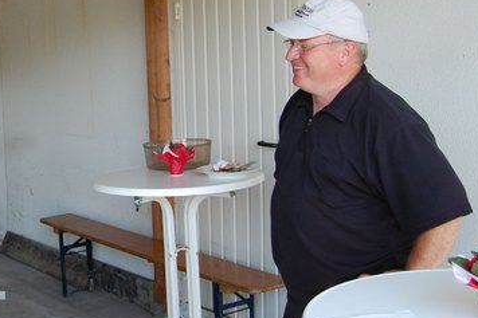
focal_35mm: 59
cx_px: 63
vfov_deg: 23.0
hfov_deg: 32.5
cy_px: 134
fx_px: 783
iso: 400
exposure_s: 1/80
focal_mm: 20
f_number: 4.5
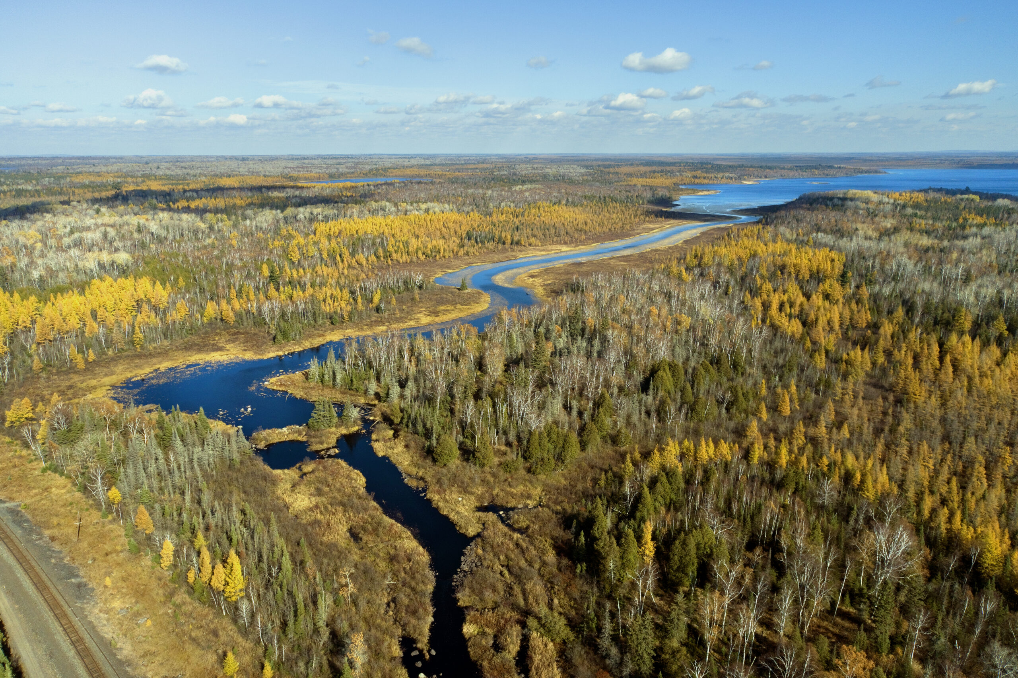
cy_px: 339
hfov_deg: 73.8
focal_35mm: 24
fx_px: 678
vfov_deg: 53.1
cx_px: 509
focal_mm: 8.8
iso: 100
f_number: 4
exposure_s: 1/400
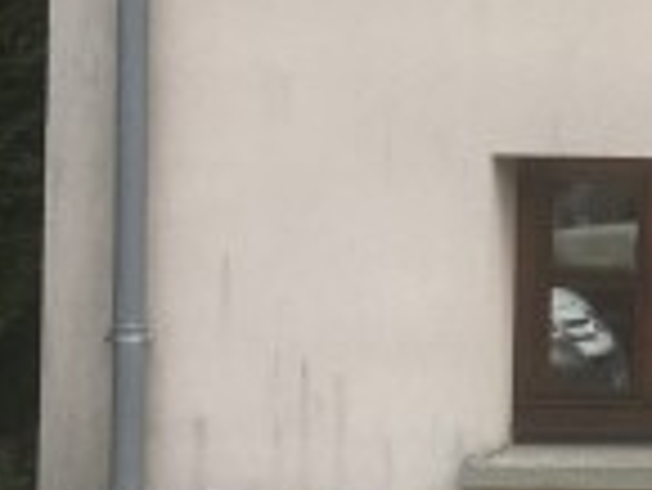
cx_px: 1470
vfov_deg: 9.3
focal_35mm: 160
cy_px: 180
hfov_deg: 10.8
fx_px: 3016
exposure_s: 1/516
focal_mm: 4.15
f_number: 2.2
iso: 25
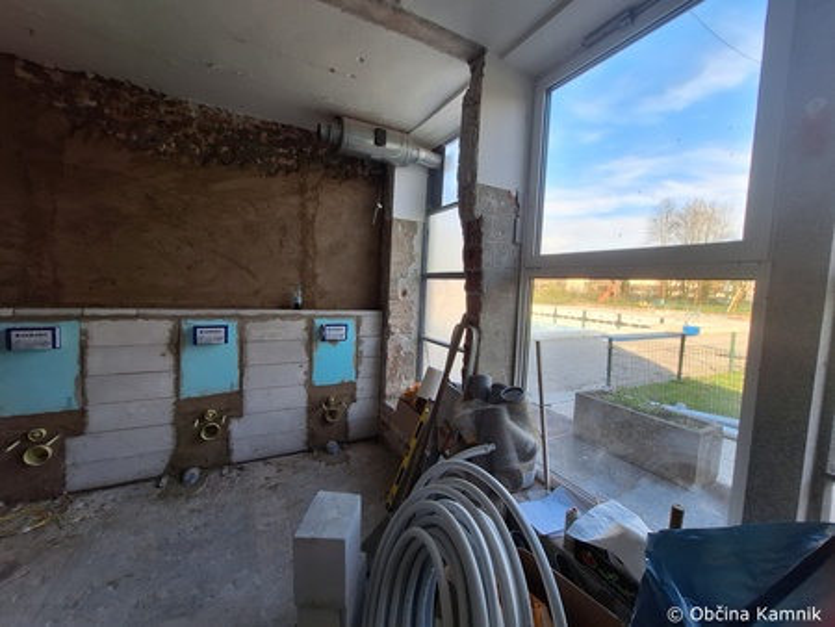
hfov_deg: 106.2
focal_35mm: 13
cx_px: 418
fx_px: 314
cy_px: 314
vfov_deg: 90.0
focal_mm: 1.74
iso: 40
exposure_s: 1/163
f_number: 2.2
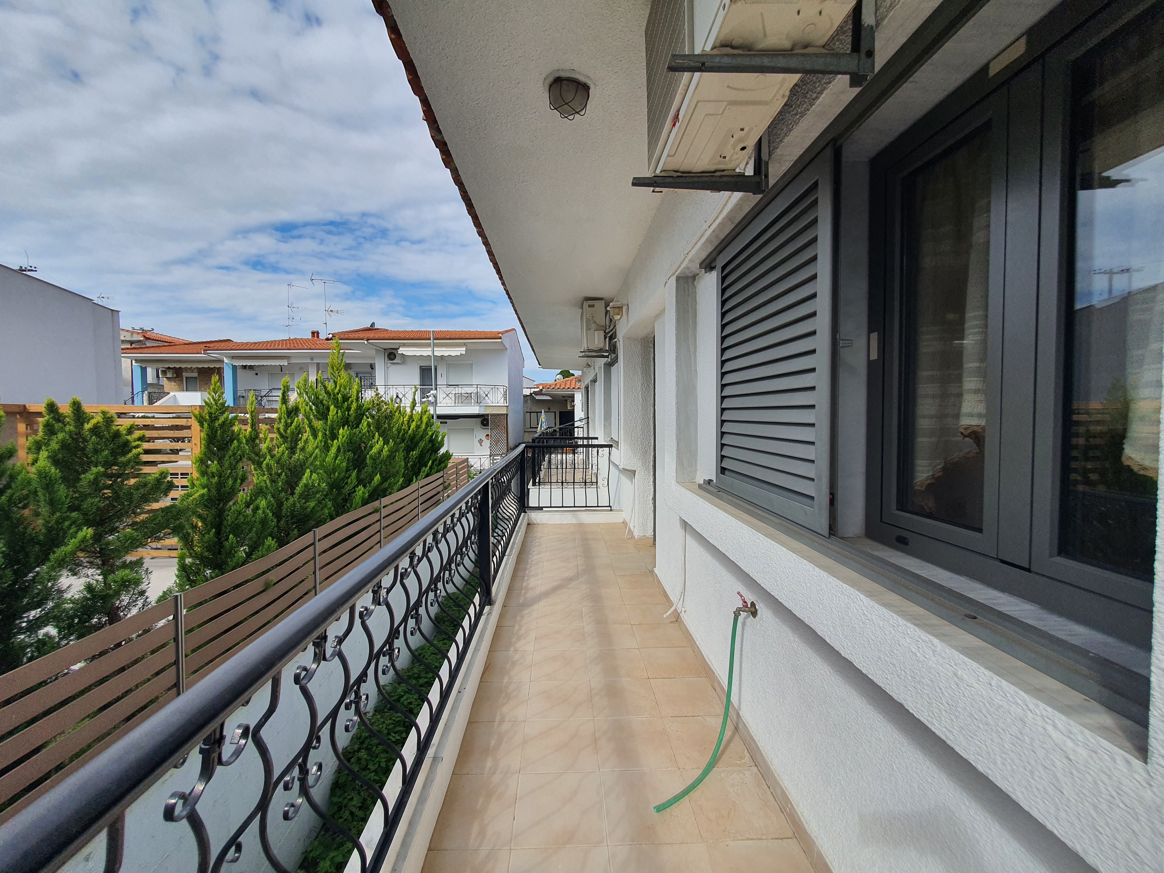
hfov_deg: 106.2
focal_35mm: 13
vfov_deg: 89.9
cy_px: 436
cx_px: 582
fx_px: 437
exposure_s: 1/872
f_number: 2.2
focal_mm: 1.8
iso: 50
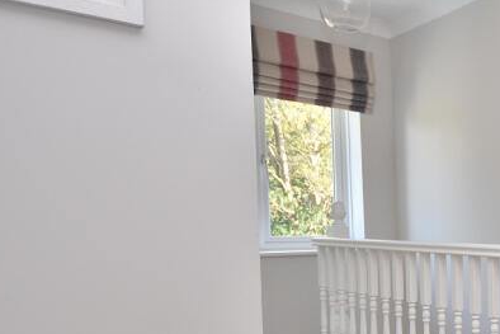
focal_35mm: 39
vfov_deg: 33.3
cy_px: 267
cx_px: 594
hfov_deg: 37.8
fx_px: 542
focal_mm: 10
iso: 400
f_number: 4.5
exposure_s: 1/200
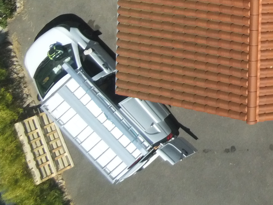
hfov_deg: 17.9
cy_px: -112
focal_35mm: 87
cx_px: 493
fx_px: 686
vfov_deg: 15.5
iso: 115
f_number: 2.4
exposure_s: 1/1923
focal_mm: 4
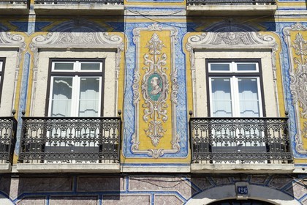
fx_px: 529
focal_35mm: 62
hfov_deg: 32.4
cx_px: 154
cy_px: 102
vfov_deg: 21.9
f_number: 13
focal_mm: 62
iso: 200
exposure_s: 1/250
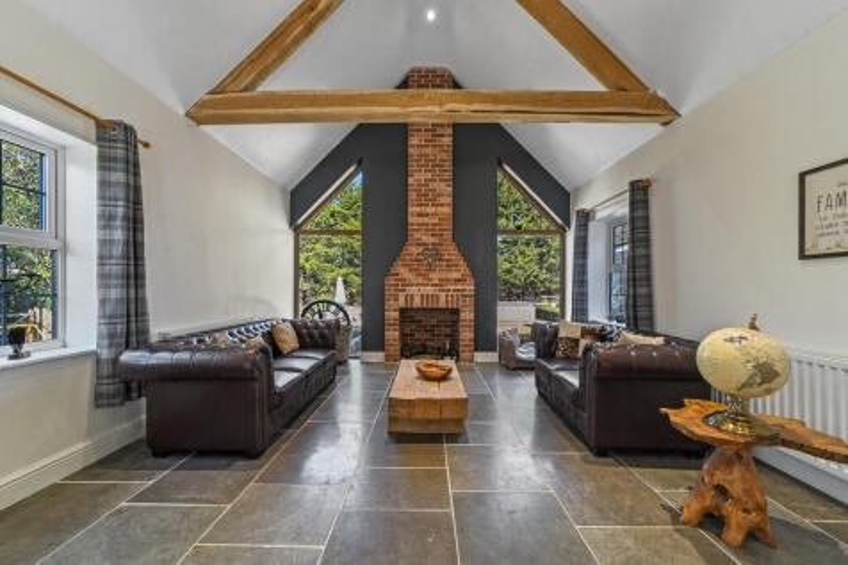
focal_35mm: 14
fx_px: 330
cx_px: 424
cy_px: 282
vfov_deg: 81.2
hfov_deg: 104.3
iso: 400
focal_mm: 14
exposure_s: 1/4
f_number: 8
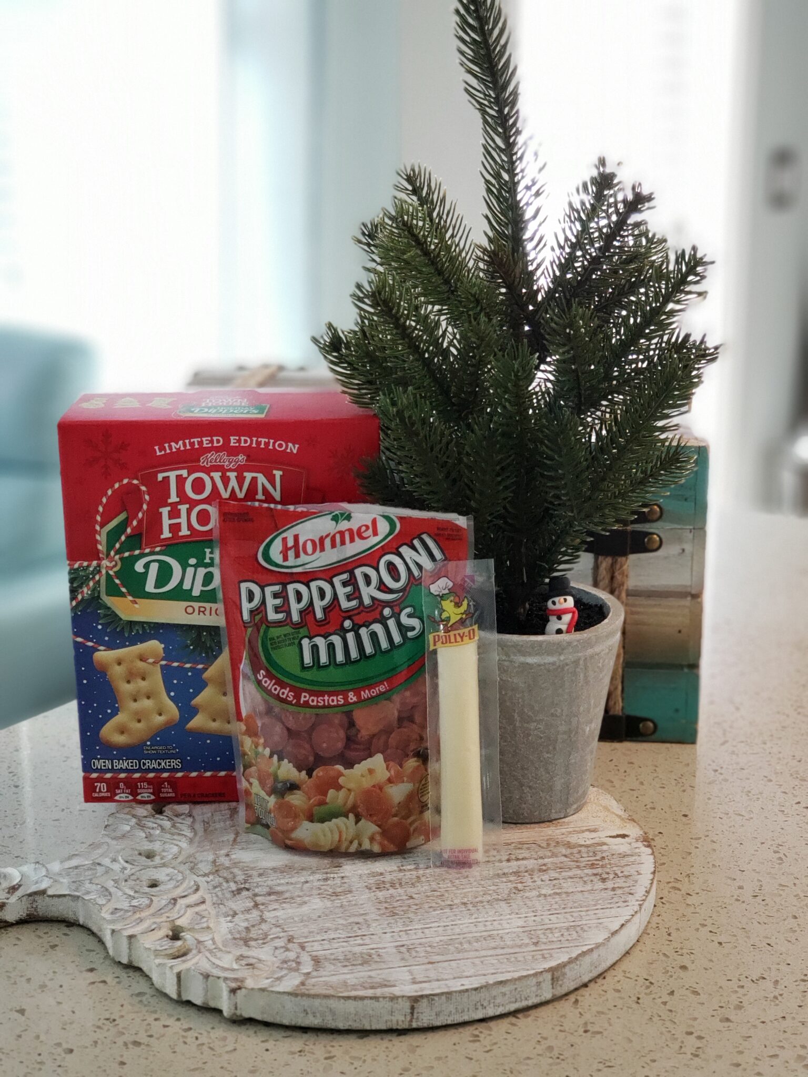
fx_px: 1618
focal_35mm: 52
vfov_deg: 36.8
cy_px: 538
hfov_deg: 28.0
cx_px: 404
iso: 250
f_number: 2.4
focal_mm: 6
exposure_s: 1/30
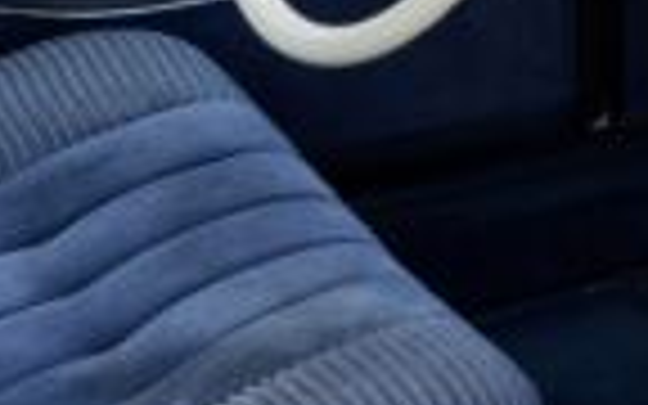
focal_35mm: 184
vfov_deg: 7.1
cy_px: 61
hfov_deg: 11.2
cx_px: 734
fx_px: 3249
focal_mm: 44
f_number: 16
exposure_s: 1/8
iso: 100
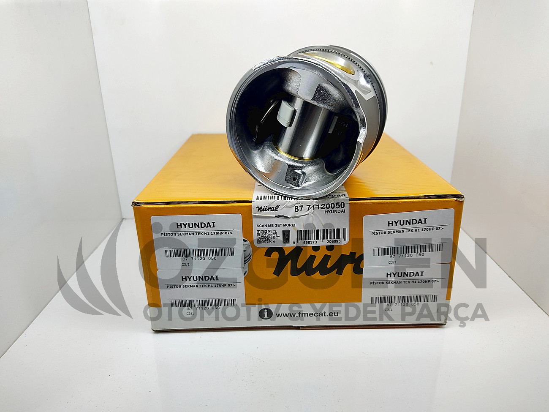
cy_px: 206
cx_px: 274
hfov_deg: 67.3
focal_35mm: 26
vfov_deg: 53.1
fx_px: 412
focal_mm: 4.74
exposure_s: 1/100
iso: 129
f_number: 1.79
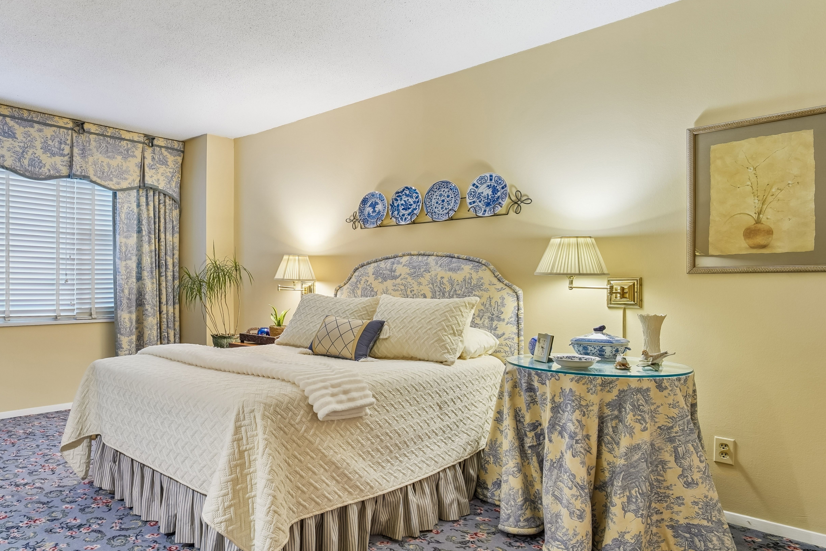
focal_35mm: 23
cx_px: 248
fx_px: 528
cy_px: 288
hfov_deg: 72.8
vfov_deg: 55.1
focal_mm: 16
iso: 400
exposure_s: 1/1.25
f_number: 8
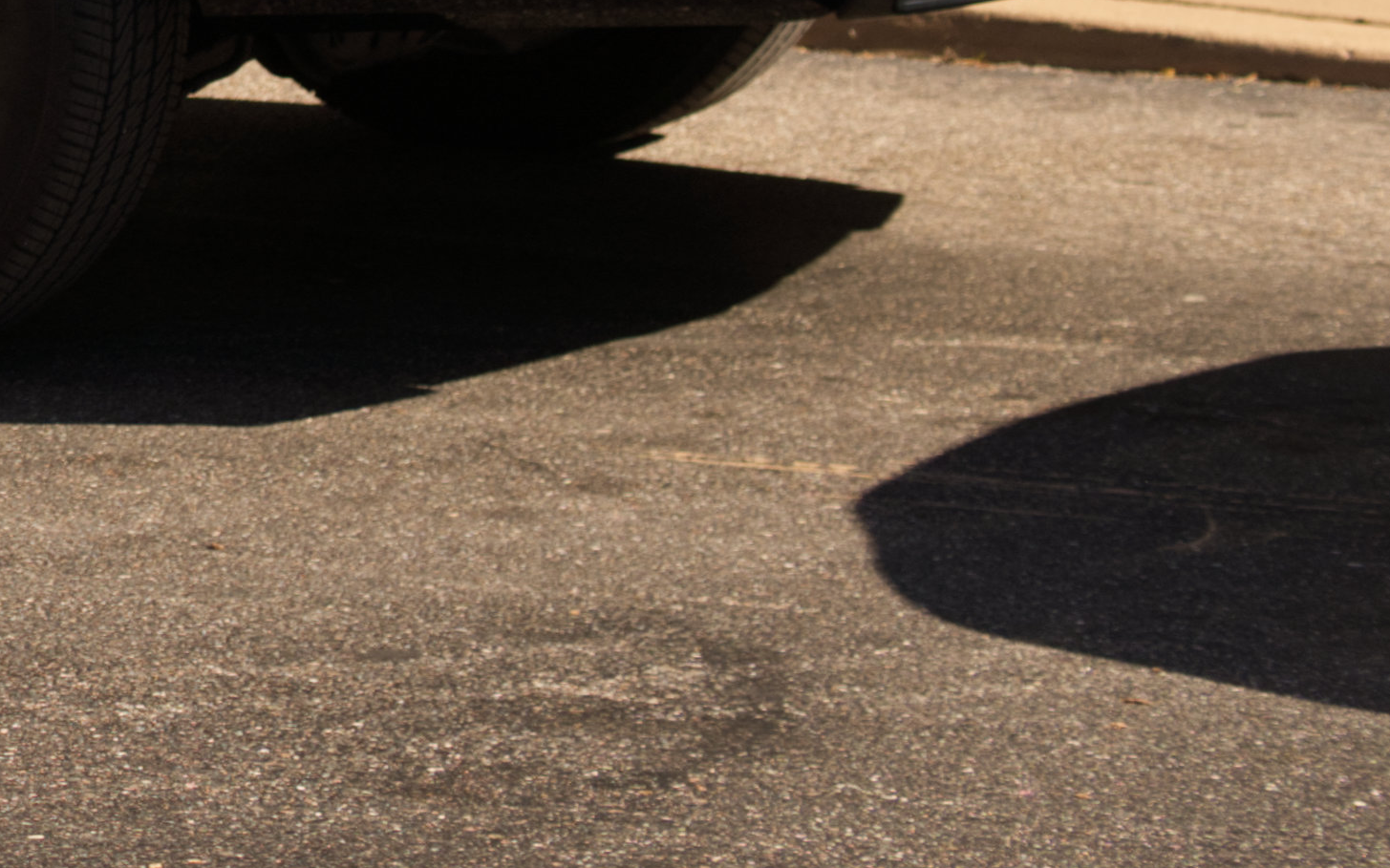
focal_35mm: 190
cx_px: -1244
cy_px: -835
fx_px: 7197
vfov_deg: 6.7
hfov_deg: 10.3
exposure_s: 1/800
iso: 160
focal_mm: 30
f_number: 4
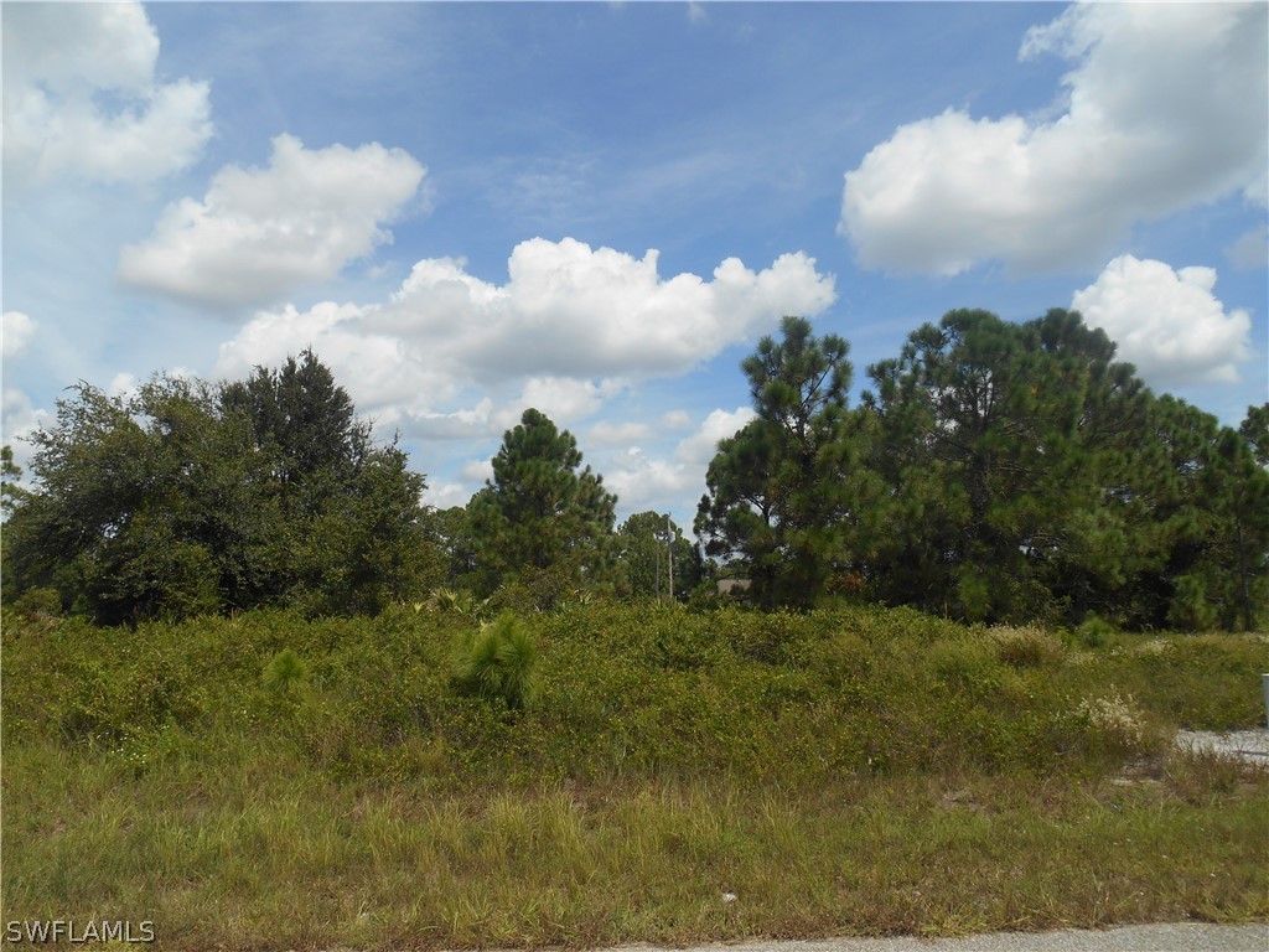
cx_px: 634
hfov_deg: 67.3
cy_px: 476
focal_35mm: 26
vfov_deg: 53.1
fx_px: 953
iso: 80
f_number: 3.4
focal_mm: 4.7
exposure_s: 1/1250
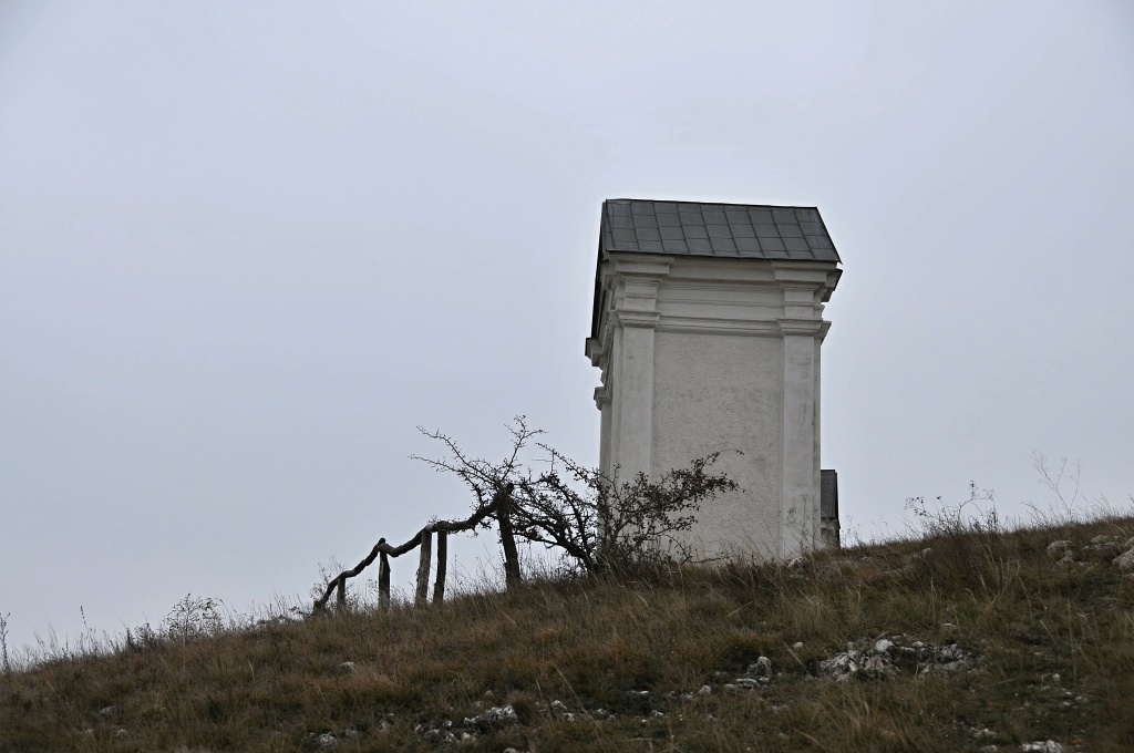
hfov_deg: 24.2
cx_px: 567
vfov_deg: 16.2
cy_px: 376
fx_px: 2643
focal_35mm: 84
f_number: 6.3
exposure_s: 1/400
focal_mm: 56
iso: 200
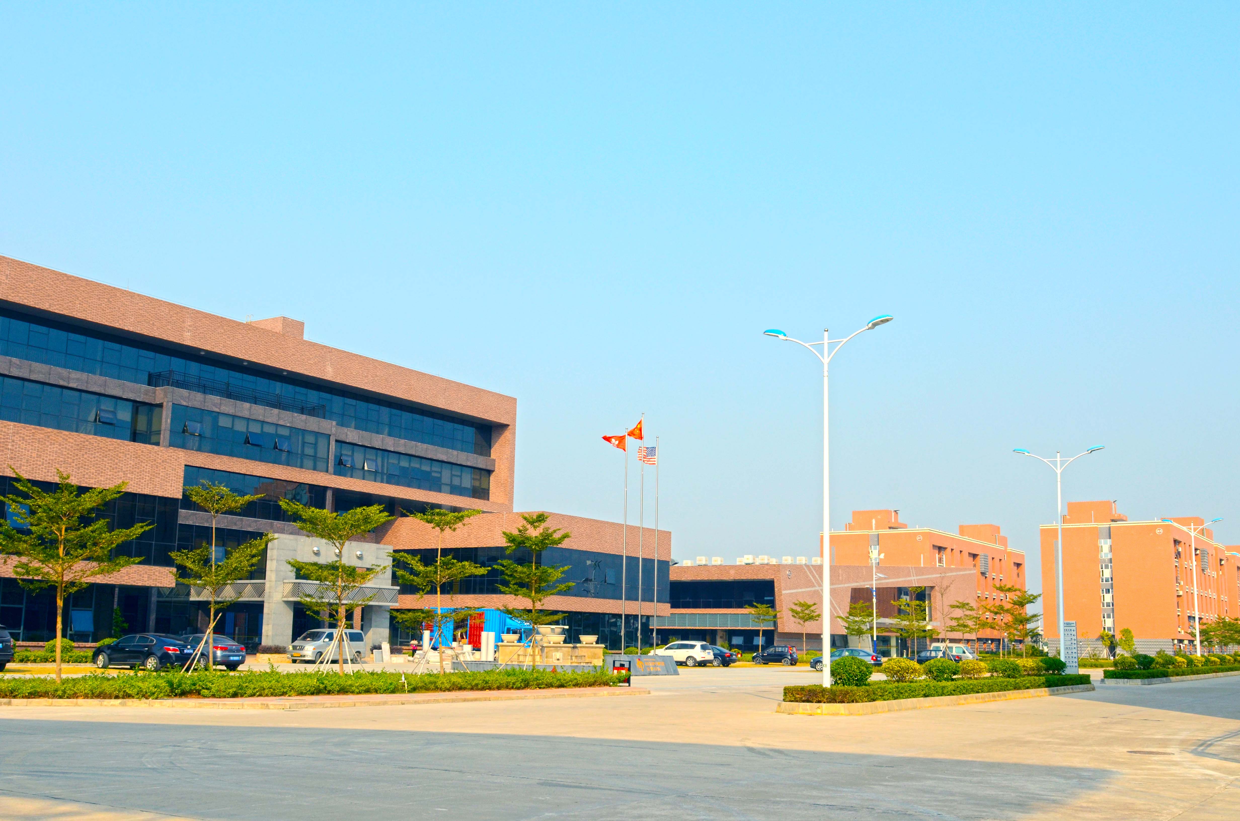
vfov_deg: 36.7
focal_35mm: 36
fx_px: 1237
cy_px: 410
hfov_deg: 53.2
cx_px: 620
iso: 400
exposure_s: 1/500
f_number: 11
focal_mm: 24
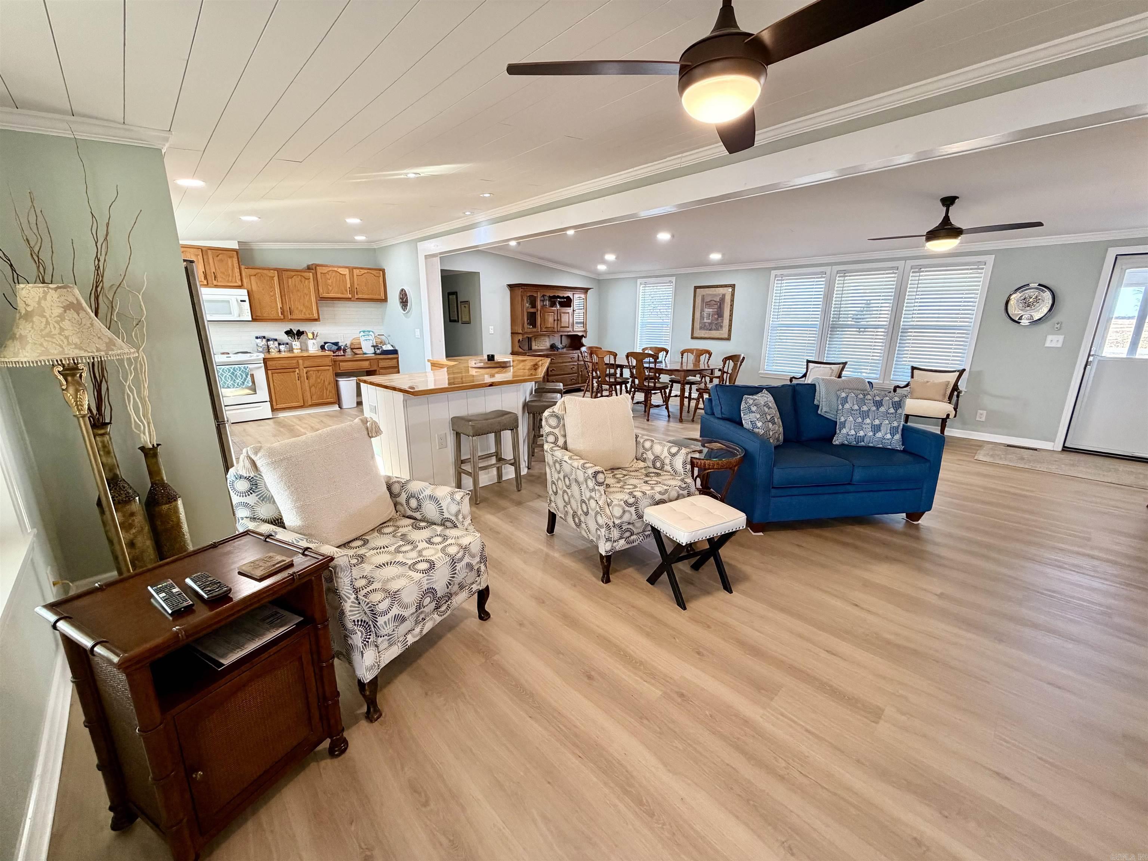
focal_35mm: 14
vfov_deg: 85.7
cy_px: 430
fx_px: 464
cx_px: 574
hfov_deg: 102.1
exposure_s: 1/120
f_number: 2.2
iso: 250
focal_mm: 2.22
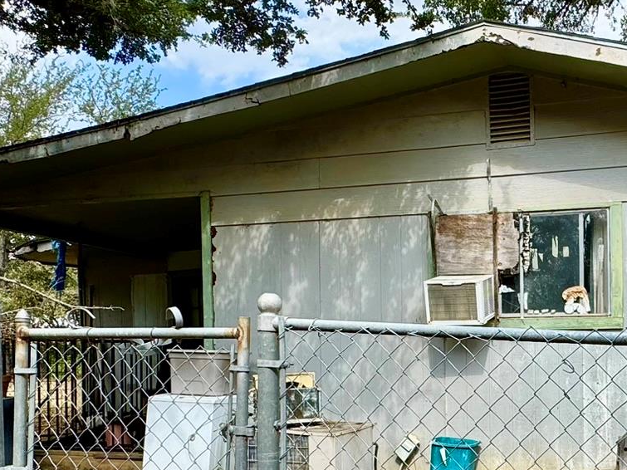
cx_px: 554
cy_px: 344
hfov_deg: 44.9
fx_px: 688
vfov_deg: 36.9
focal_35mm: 38
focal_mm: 2.22
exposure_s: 1/1048
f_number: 2.2
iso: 50
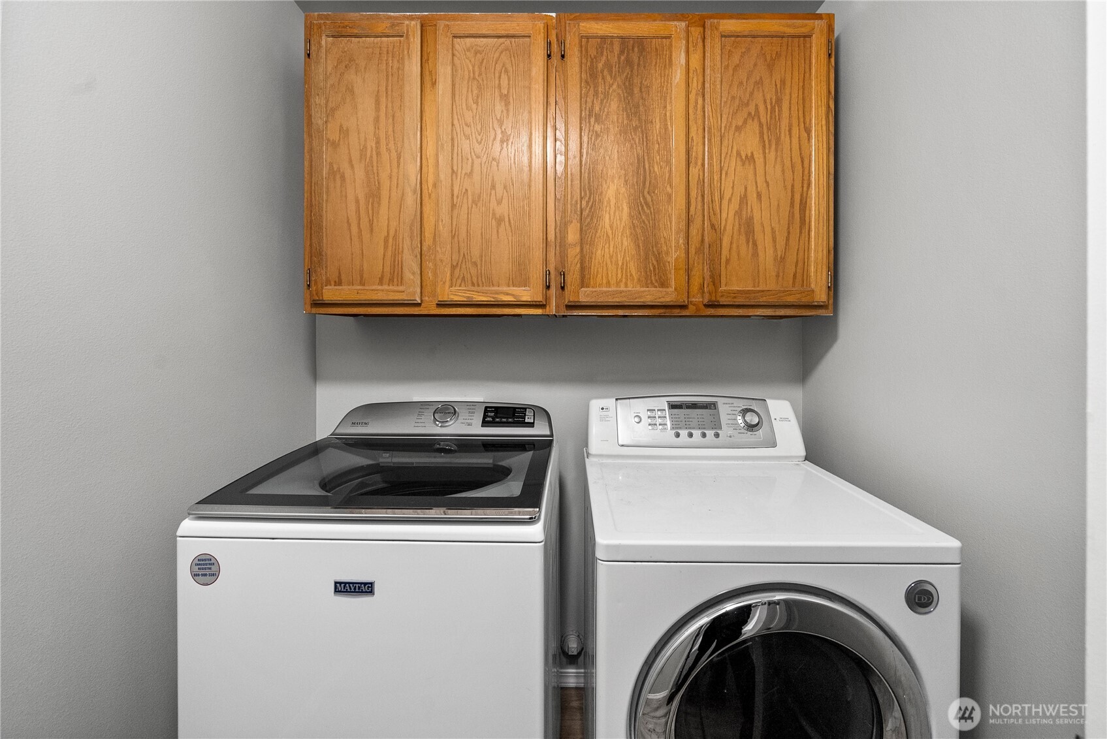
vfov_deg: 85.5
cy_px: 370
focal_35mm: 13
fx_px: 400
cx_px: 554
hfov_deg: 108.3
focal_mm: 13
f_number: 7.1
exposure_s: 1/60
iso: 640
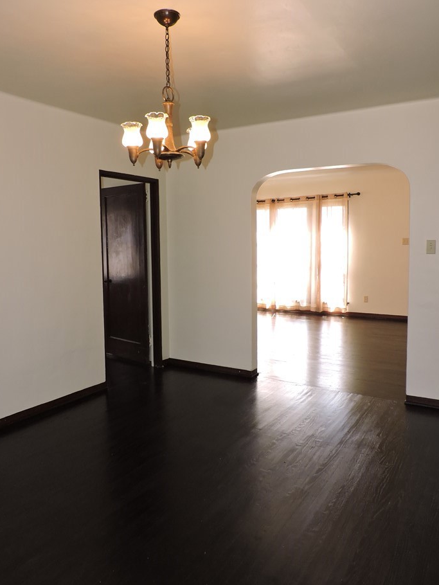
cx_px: 209
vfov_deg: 65.3
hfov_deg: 51.4
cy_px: 277
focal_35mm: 27
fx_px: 456
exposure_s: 1/40
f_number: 3
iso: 180
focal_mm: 4.3
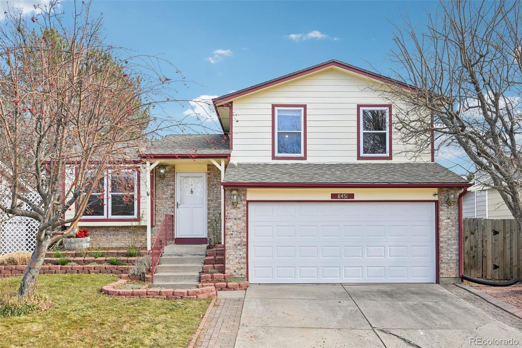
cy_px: 174
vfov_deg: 43.6
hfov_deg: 61.9
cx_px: 261
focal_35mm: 30
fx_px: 435
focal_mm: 30
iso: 64
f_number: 8
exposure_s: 1/60
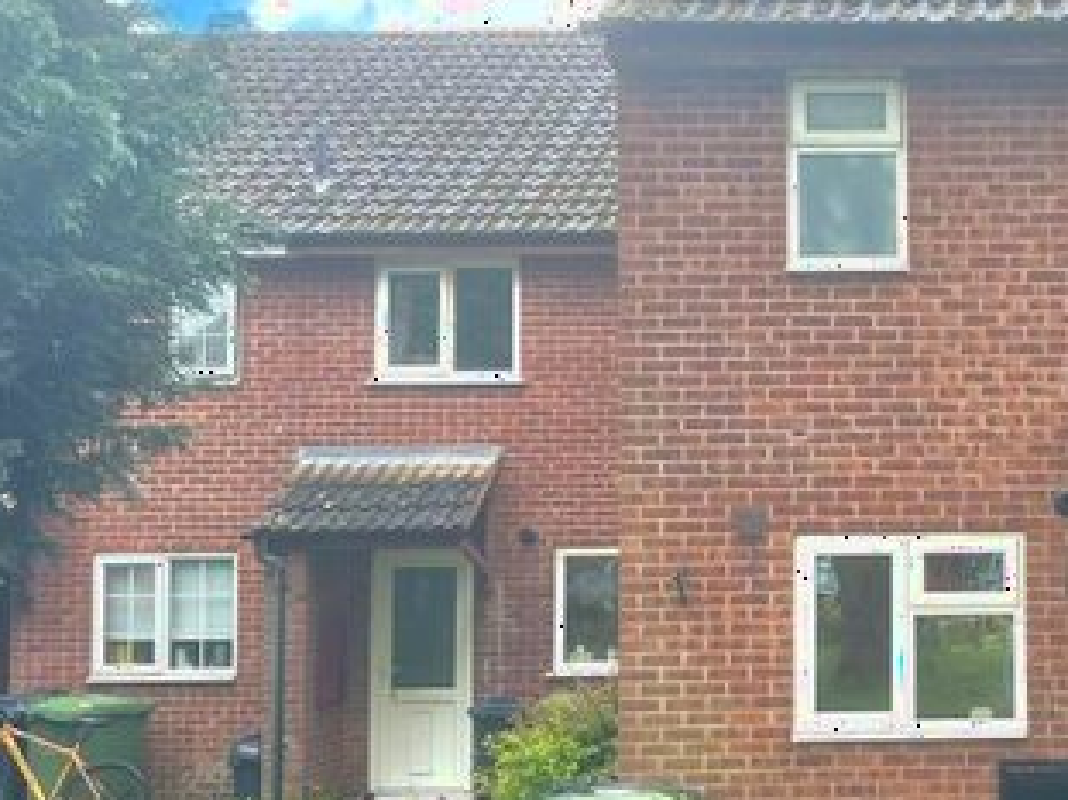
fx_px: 1665
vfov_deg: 27.0
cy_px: 458
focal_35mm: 54
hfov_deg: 33.1
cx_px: 1027
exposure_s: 1/458
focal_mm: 6.86
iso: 80
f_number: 1.78
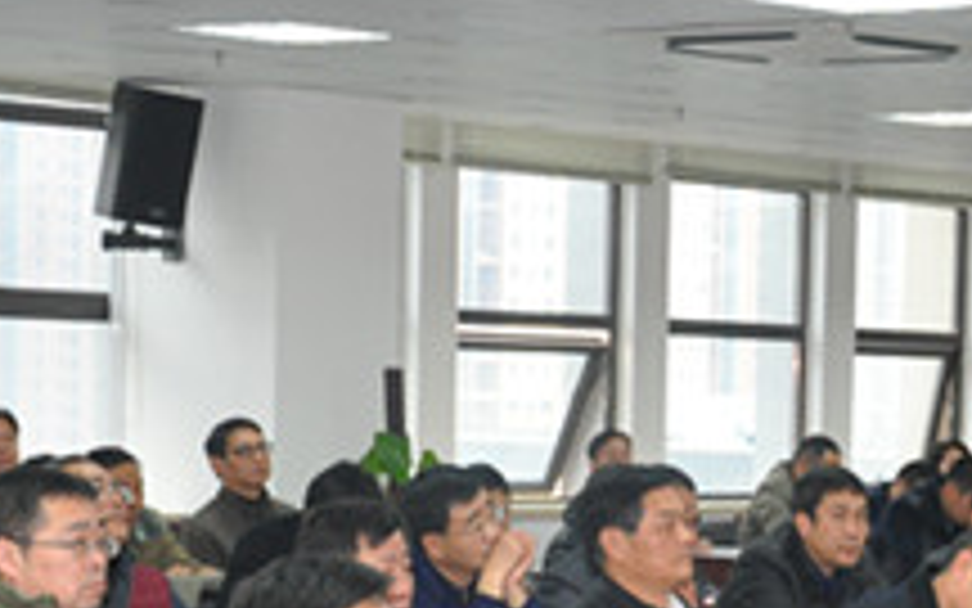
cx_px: 850
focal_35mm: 138
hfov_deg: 15.0
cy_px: 687
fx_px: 3656
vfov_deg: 9.4
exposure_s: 1/60
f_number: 4.2
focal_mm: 30
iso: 800
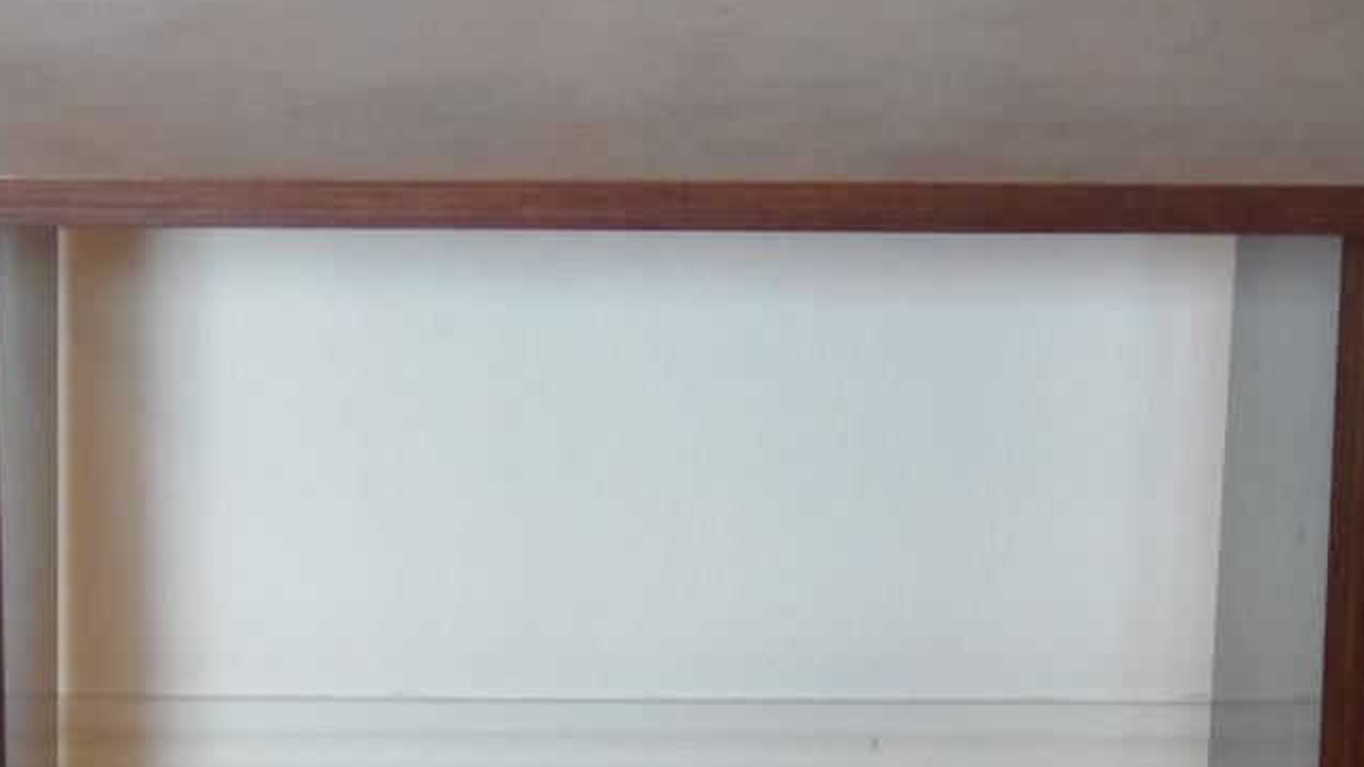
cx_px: 677
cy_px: 842
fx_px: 5858
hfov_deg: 13.3
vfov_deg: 7.4
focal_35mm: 162
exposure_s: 1/25
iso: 400
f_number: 4.2
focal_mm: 13.7
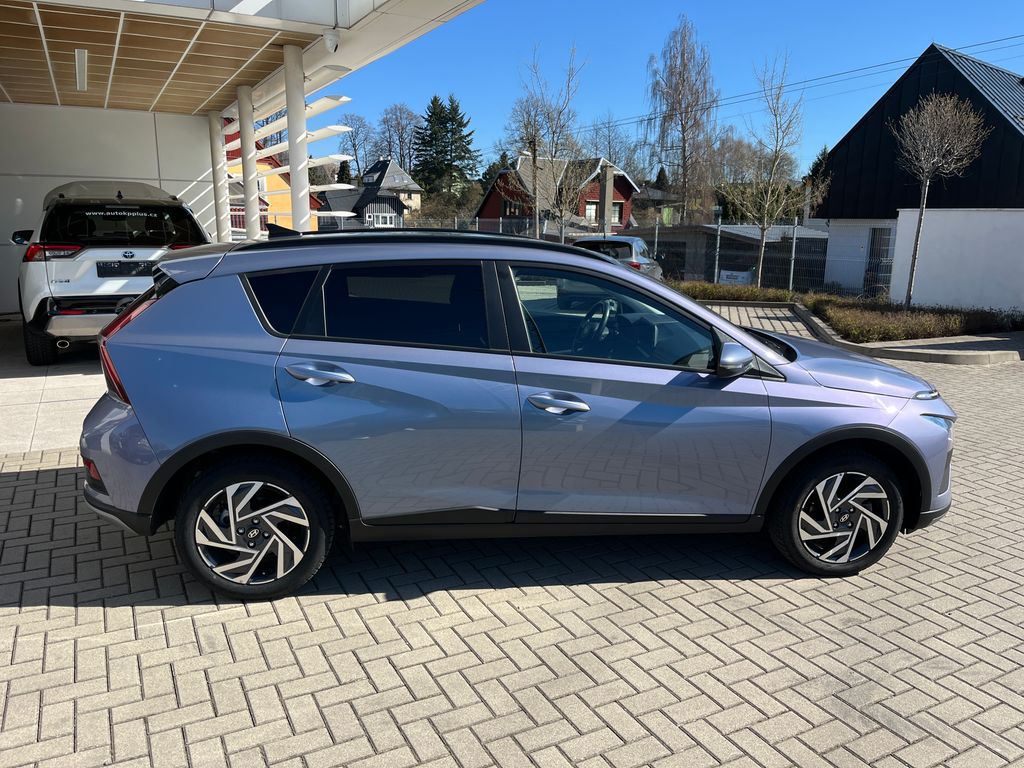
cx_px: 512
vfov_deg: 53.1
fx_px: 769
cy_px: 384
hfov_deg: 67.3
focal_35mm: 26
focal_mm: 5.1
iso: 50
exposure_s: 1/2137
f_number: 1.6
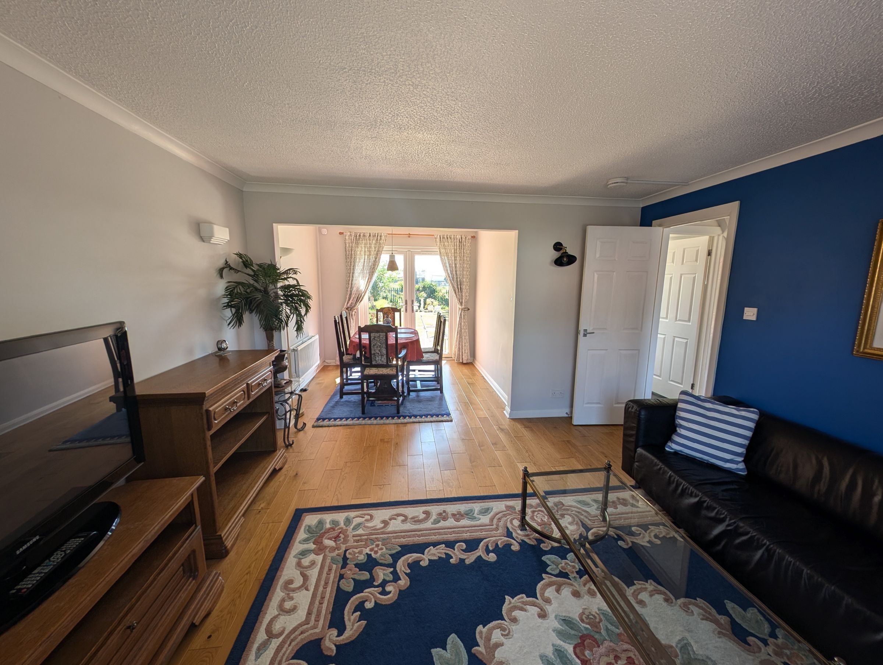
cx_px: 442
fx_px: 307
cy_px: 332
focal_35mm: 12
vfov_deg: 94.6
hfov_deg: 110.5
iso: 47
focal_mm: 2.23
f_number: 1.95
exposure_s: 1/180
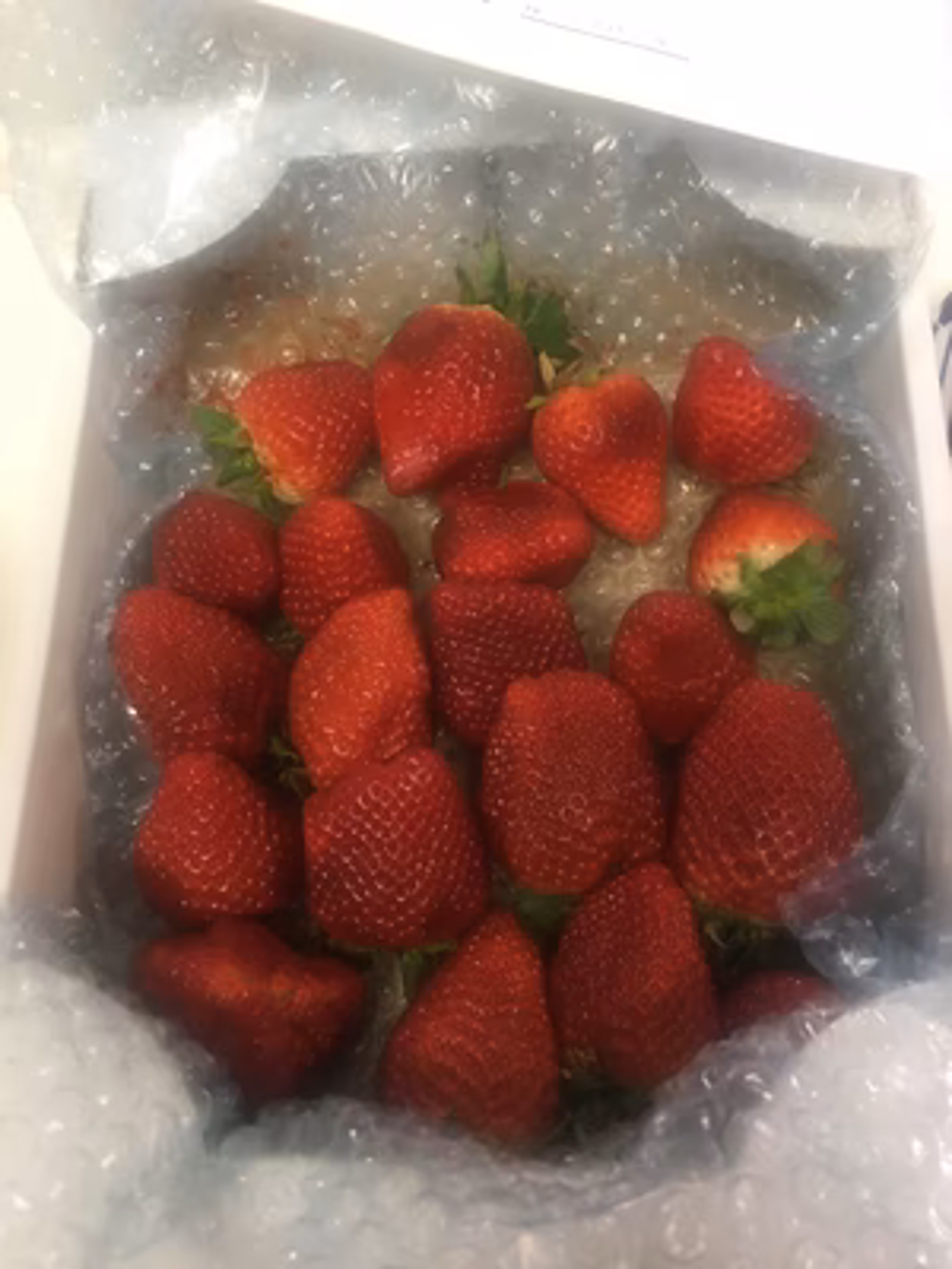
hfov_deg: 48.2
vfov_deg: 61.7
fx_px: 1063
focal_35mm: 29
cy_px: 634
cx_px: 476
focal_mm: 4.15
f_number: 2.2
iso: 100
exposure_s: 1/30
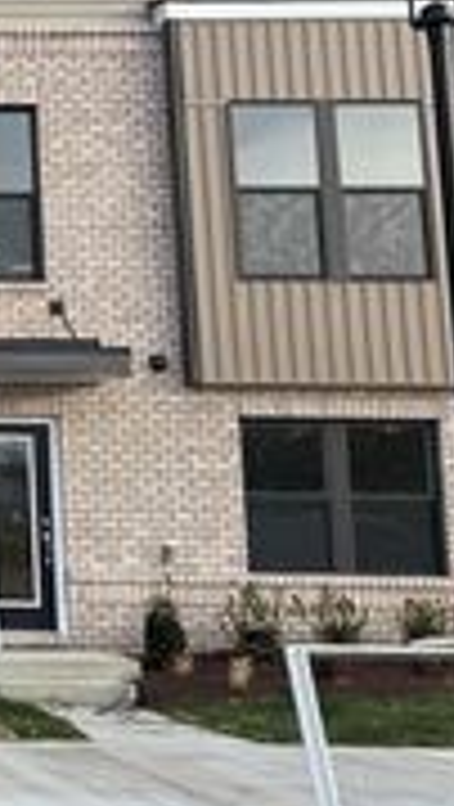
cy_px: 250
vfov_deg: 28.7
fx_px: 1559
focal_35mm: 73
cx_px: -625
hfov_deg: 12.8
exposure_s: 1/925
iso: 80
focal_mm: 6.76
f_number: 1.78
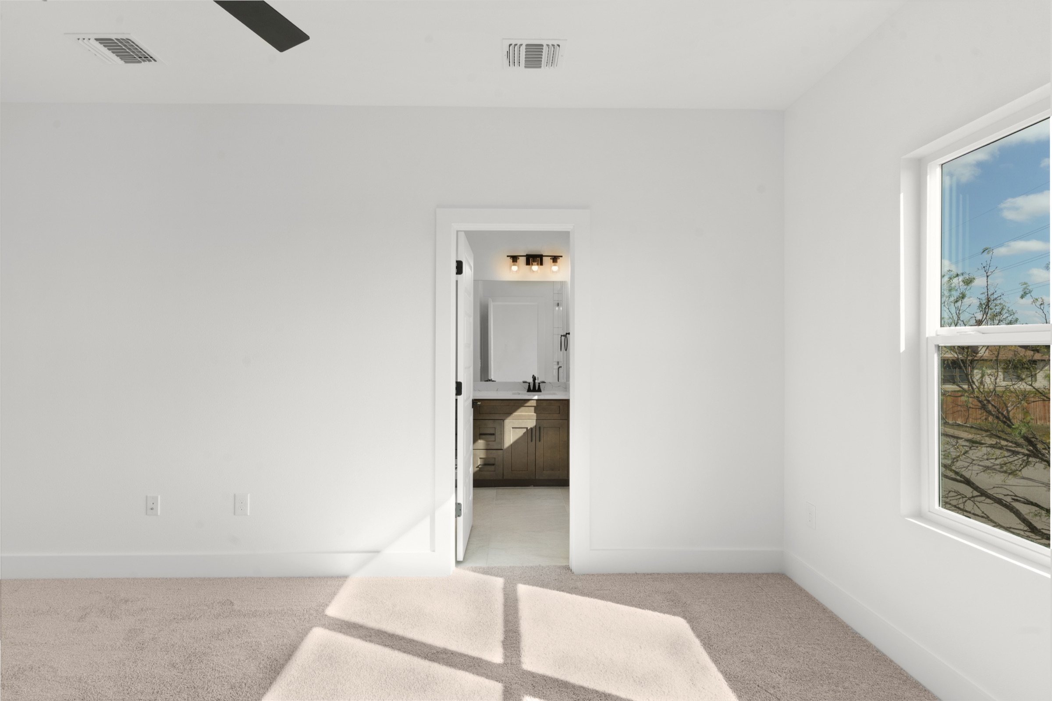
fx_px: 497
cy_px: 350
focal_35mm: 17
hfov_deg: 93.3
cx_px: 526
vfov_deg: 70.4
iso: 100
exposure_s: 1/20
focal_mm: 17
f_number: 10
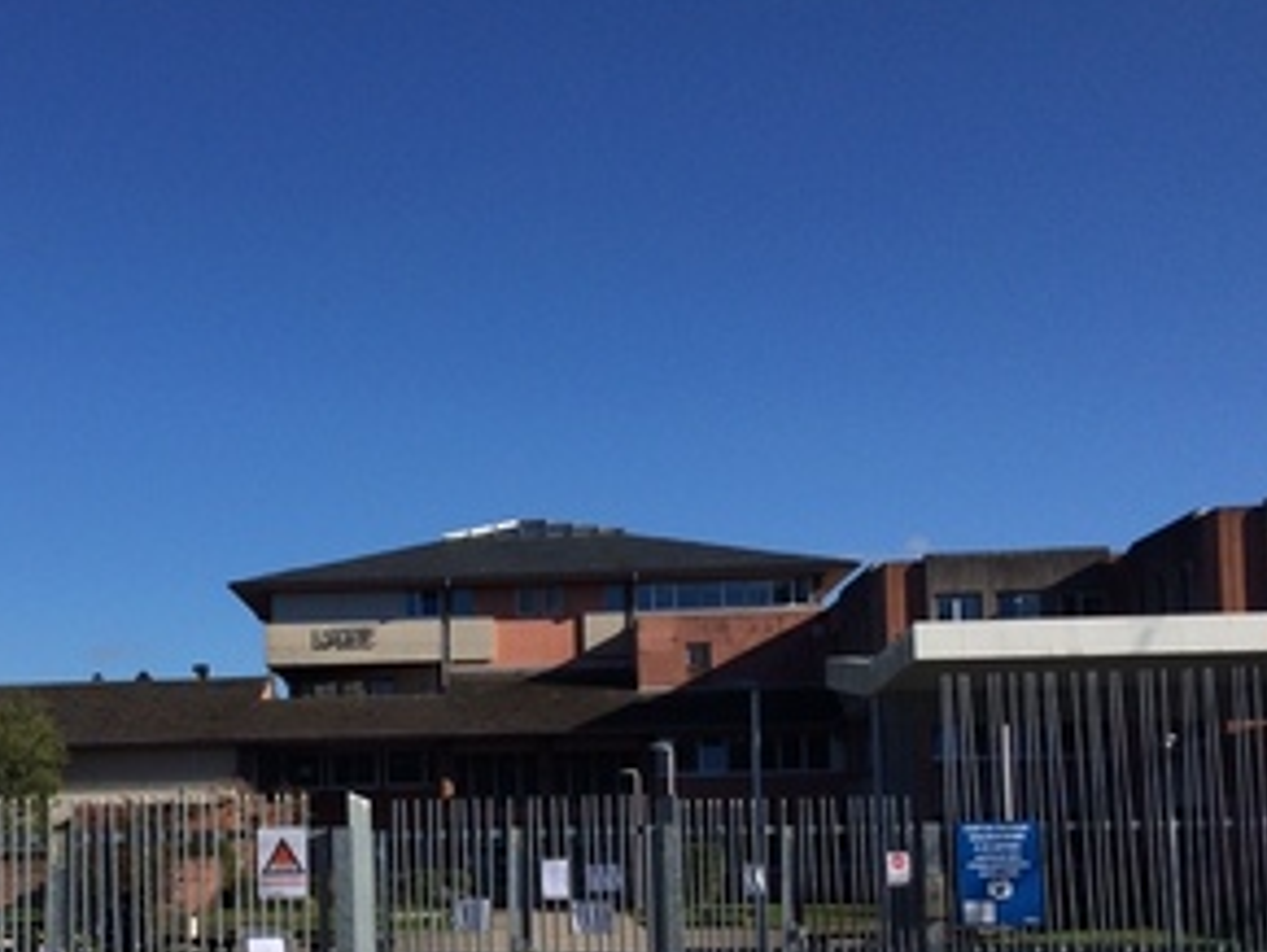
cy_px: 762
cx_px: 354
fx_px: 1832
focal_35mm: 50
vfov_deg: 28.5
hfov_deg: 37.4
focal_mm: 4.15
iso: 32
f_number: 2.2
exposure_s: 1/3731
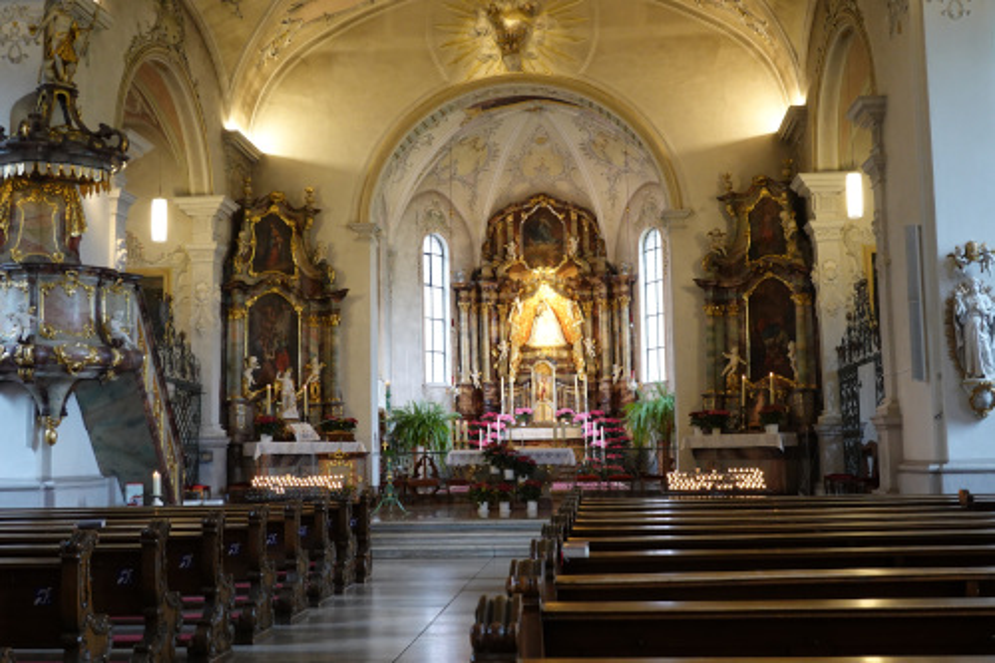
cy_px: 332
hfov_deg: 43.6
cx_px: 498
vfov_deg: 29.8
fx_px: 1243
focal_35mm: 45
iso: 800
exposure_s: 1/30
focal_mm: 16.54
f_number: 4
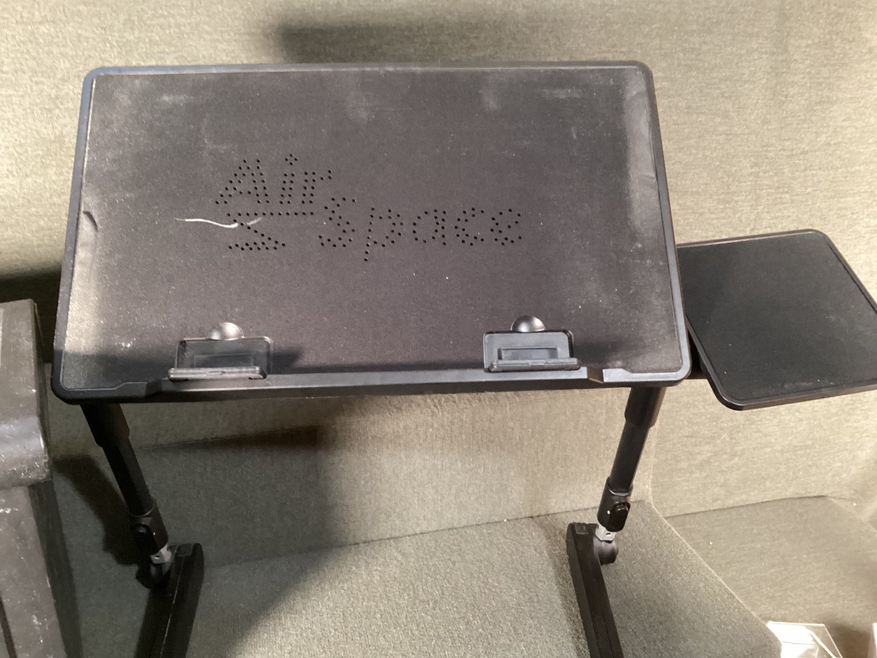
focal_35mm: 31
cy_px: 329
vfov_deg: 45.4
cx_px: 438
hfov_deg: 58.3
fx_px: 785
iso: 400
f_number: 2.4
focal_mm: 3.3
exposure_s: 1/25
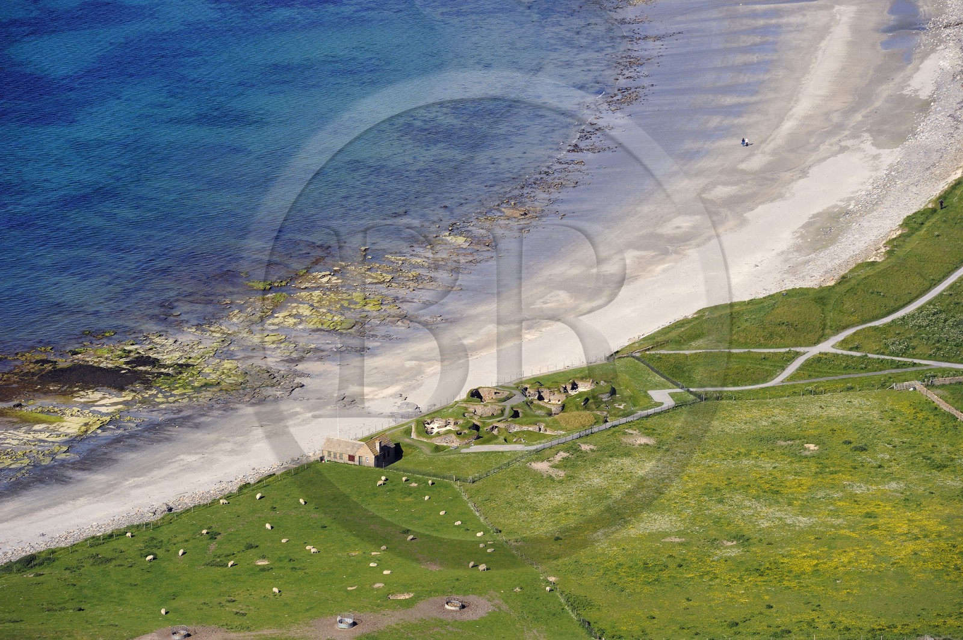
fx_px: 5345
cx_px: 482
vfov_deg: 6.9
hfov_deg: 10.3
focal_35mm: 200
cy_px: 320
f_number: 8
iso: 400
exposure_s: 1/800
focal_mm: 200
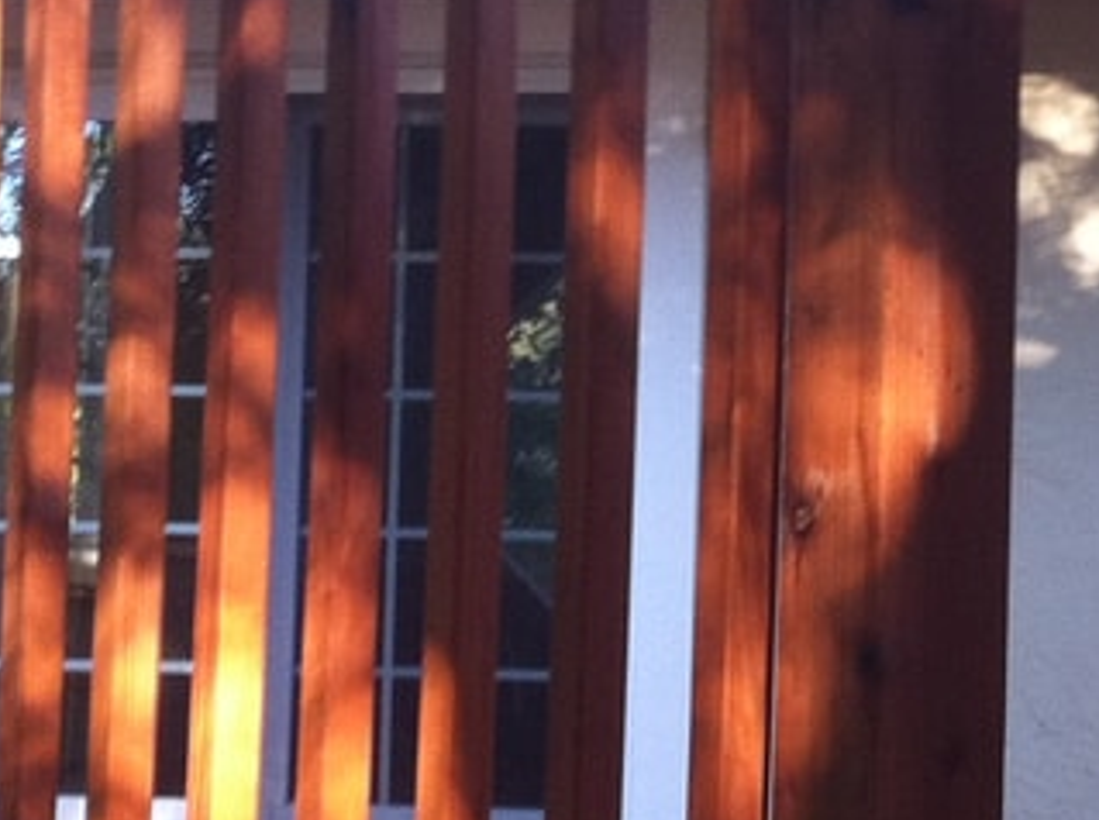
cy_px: 382
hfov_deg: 13.4
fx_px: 4658
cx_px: 749
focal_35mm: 147
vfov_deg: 10.1
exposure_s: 1/60
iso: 100
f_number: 2.8
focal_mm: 3.85
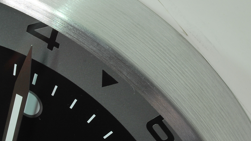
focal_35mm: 94
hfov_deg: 22.7
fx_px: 626
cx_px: 126
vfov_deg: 12.9
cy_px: 84
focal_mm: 32
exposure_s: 2.5
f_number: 16
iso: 100
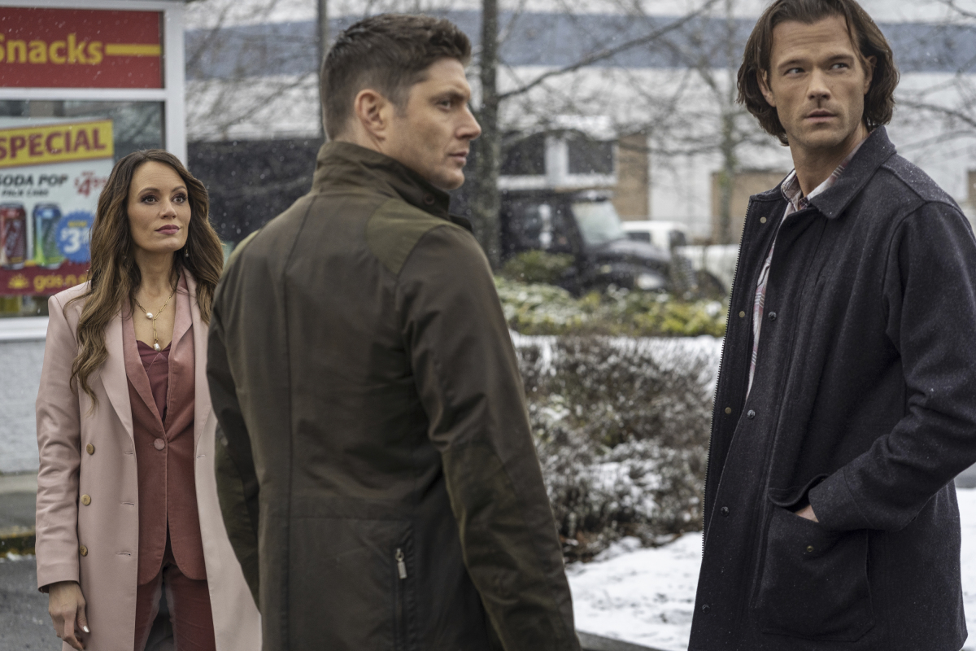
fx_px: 2304
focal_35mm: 85
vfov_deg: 16.1
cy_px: 326
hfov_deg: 23.9
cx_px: 488
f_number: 4.5
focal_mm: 85
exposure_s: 1/640
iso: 800
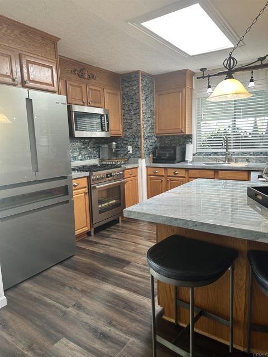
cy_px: 178
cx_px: 134
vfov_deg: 71.6
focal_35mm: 24
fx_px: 248
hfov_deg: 56.8
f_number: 1.78
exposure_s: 1/60
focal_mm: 6.86
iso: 160
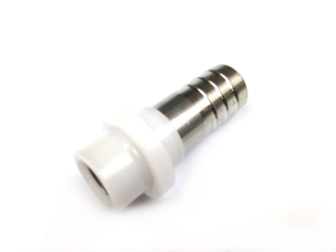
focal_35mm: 33
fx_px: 320
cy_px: 126
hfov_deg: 55.4
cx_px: 168
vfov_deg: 42.9
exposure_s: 1/141
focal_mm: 4.12
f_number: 2.4
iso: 50
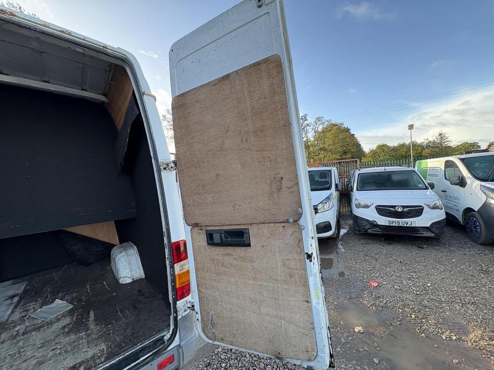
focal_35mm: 14
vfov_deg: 85.7
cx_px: 247
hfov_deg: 102.1
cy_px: 185
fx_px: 200
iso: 40
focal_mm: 2.22
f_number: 2.2
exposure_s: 1/99
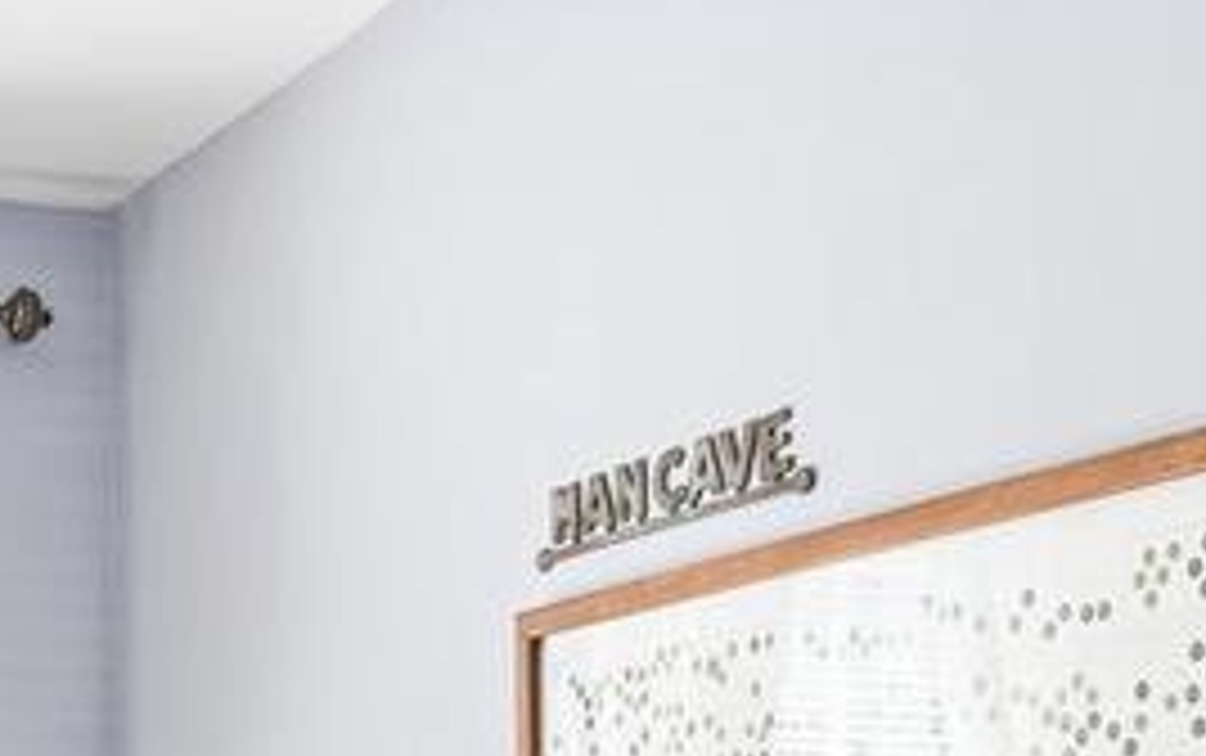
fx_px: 2697
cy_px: 986
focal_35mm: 82
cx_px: -90
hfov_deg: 23.8
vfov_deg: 15.2
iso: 125
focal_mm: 10
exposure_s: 1/5
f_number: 8
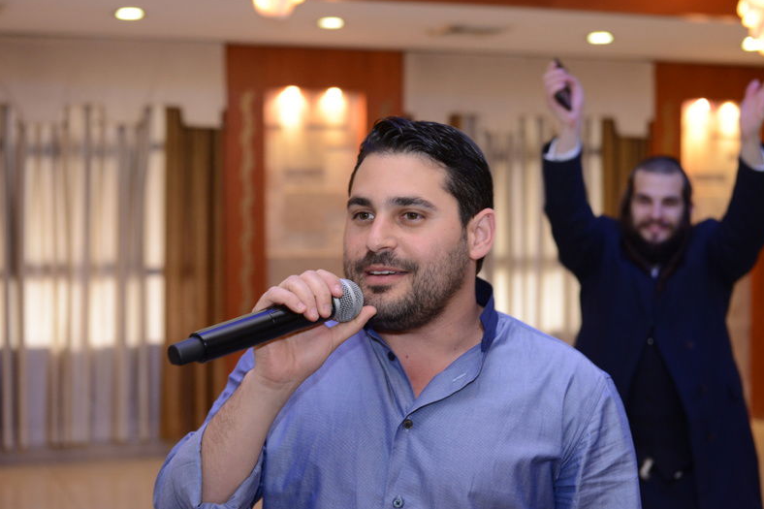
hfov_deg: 31.9
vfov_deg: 21.6
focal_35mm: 63
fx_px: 1337
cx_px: 382
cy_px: 255
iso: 1600
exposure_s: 1/125
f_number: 5
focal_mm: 62
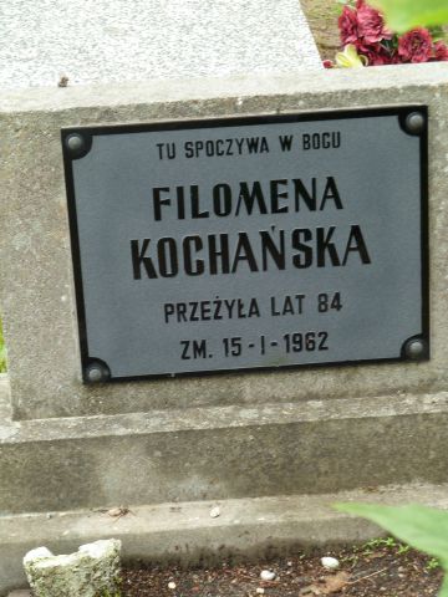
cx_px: 224
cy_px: 298
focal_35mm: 111
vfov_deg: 17.7
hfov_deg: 13.3
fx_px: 1915
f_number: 4.4
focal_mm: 18.2
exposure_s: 1/50
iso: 100
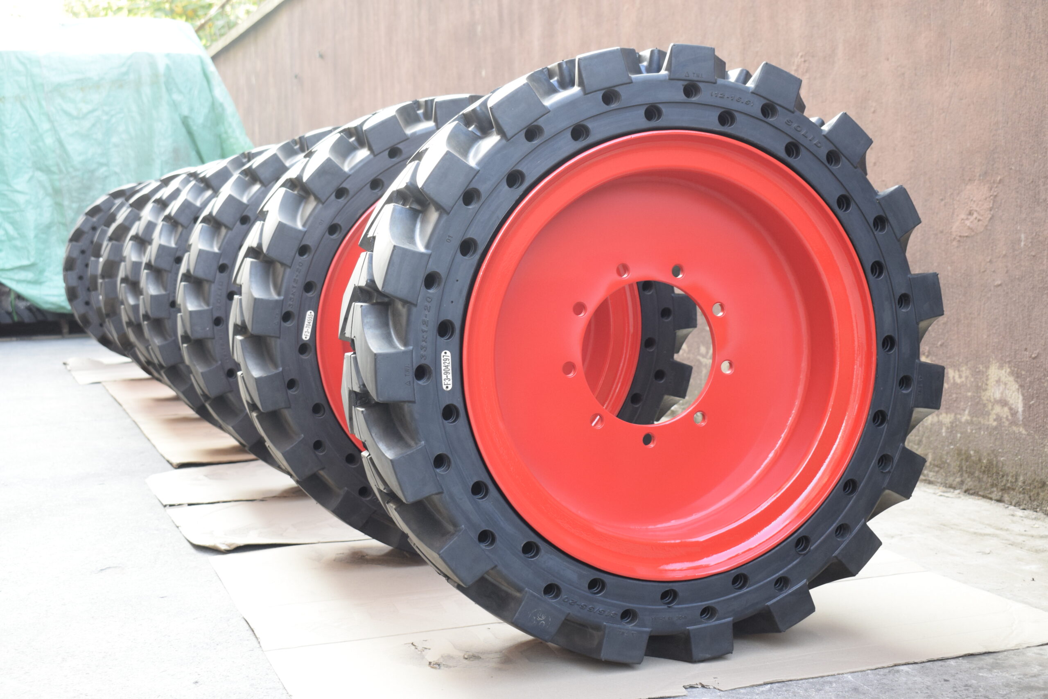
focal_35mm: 51
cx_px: 524
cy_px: 350
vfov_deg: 26.5
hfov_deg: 38.9
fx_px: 1485
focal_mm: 34
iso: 800
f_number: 6.3
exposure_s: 1/60
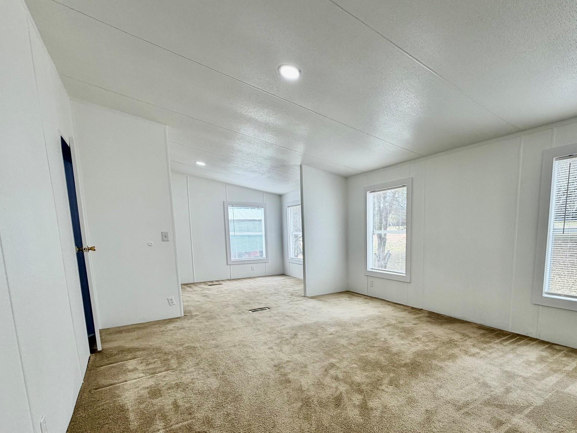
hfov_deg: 86.9
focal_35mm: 18
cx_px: 338
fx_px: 300
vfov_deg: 70.4
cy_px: 271
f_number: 2.2
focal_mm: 2.22
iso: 64
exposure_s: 1/120
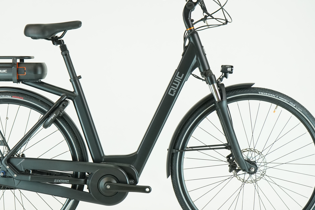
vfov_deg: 18.2
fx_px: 656
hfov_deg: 27.0
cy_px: 106
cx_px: 136
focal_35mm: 75
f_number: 5.6
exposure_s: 1/200
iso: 1600
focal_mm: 51
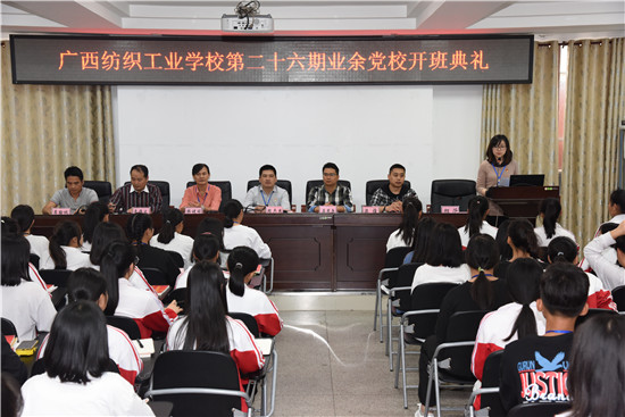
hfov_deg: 34.5
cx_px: 312
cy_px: 208
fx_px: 1007
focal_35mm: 58
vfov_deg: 23.4
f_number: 6.3
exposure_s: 1/50
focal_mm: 58
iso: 2000
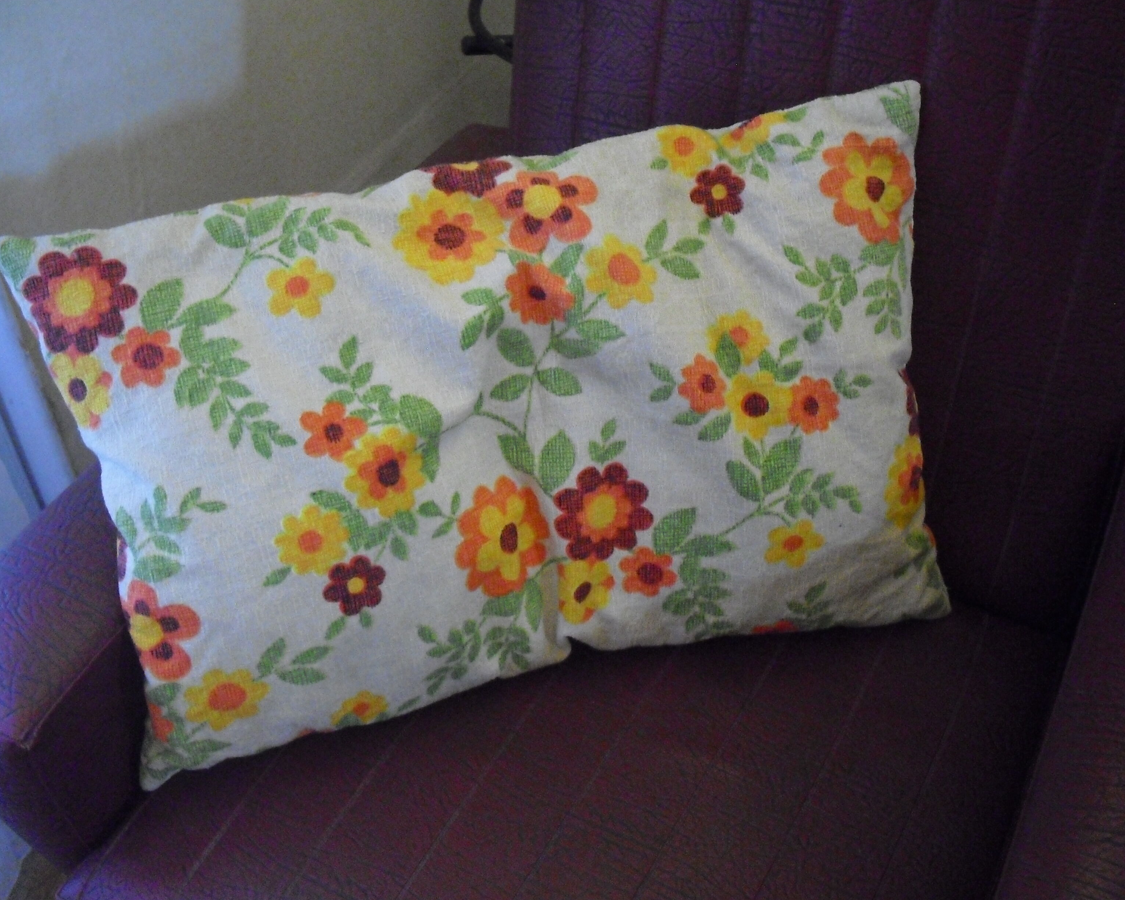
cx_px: 577
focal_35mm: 42
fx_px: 1399
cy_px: 464
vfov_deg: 35.7
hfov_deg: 43.8
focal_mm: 6.3
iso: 800
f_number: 3.1
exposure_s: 1/30
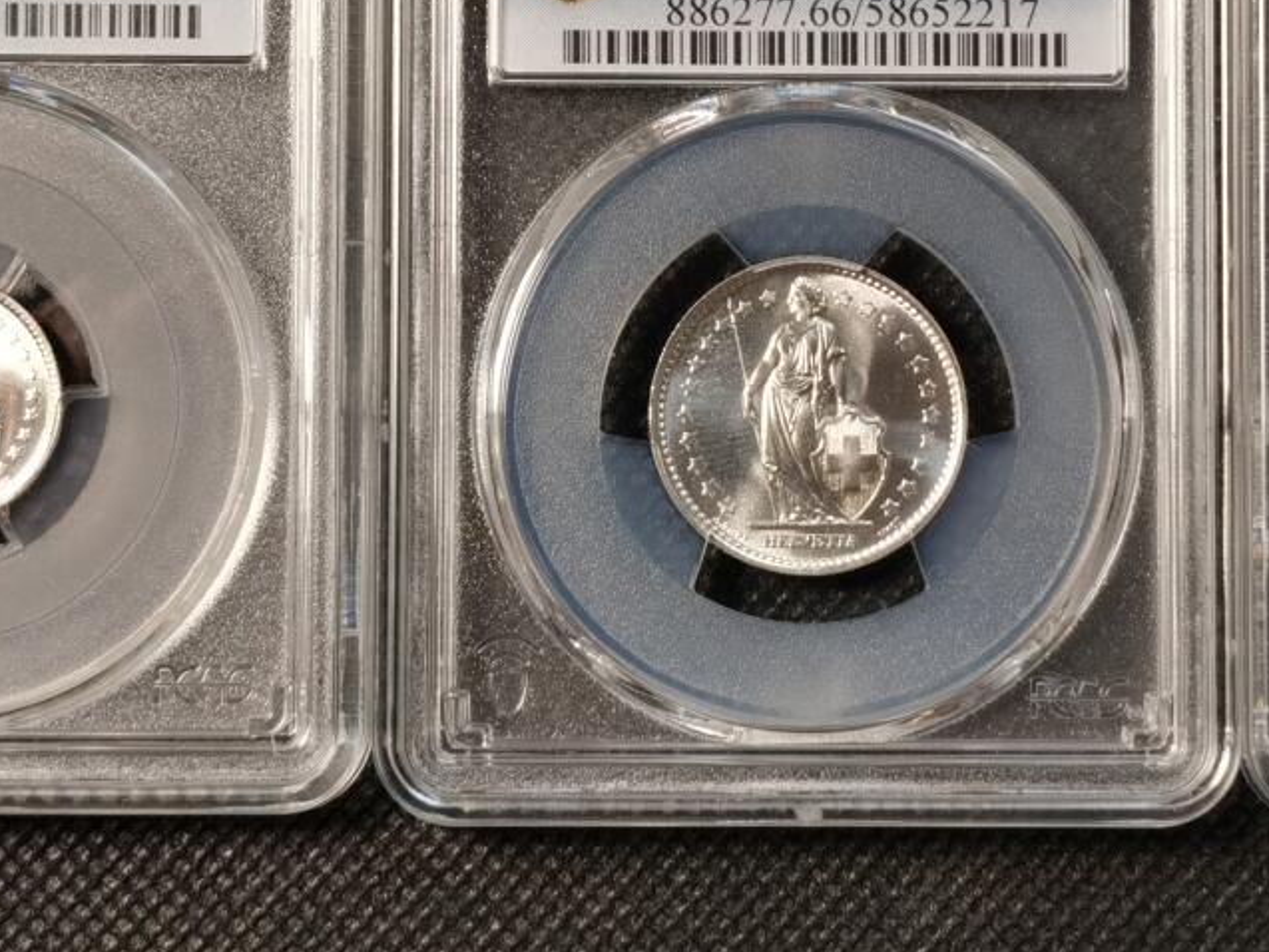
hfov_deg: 16.0
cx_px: 799
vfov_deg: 12.0
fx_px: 4510
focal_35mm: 123
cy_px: 267
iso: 50
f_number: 1.6
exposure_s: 1/225
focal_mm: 5.56
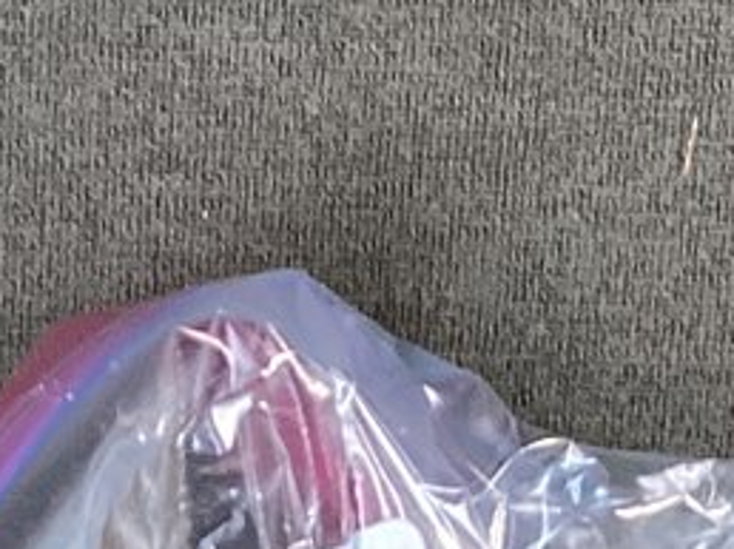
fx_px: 3856
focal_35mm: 182
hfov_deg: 10.8
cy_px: 1333
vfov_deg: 7.6
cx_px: -18
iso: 125
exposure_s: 1/60
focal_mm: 3.3
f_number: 2.4
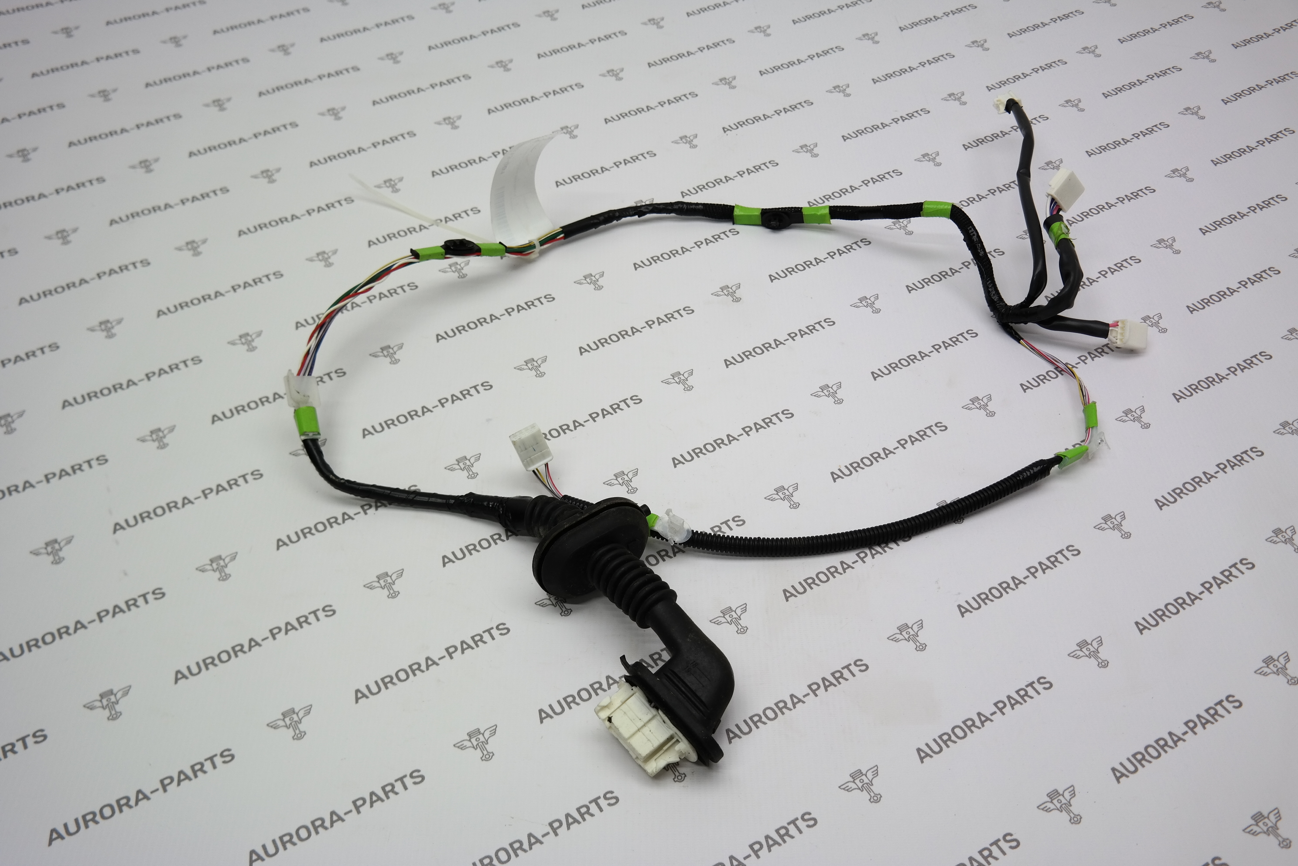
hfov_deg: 53.1
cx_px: 649
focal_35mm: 36
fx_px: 1298
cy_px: 433
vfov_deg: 36.9
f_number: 4
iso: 100
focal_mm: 24
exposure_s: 1/100
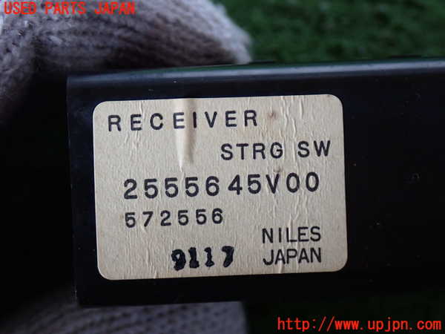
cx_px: 222
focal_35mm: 58
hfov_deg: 33.2
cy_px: 167
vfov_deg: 25.2
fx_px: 746
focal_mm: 10.35
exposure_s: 1/25
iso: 800
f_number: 3.5
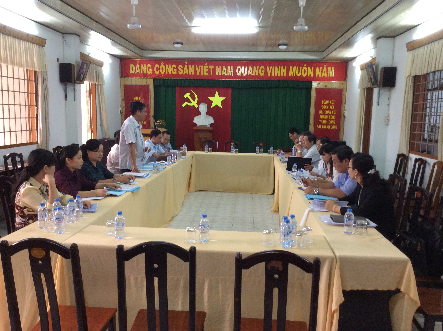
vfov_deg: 42.8
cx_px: 222
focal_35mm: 33
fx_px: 422
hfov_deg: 55.4
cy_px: 166
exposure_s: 1/25
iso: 160
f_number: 2.4
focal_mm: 3.3
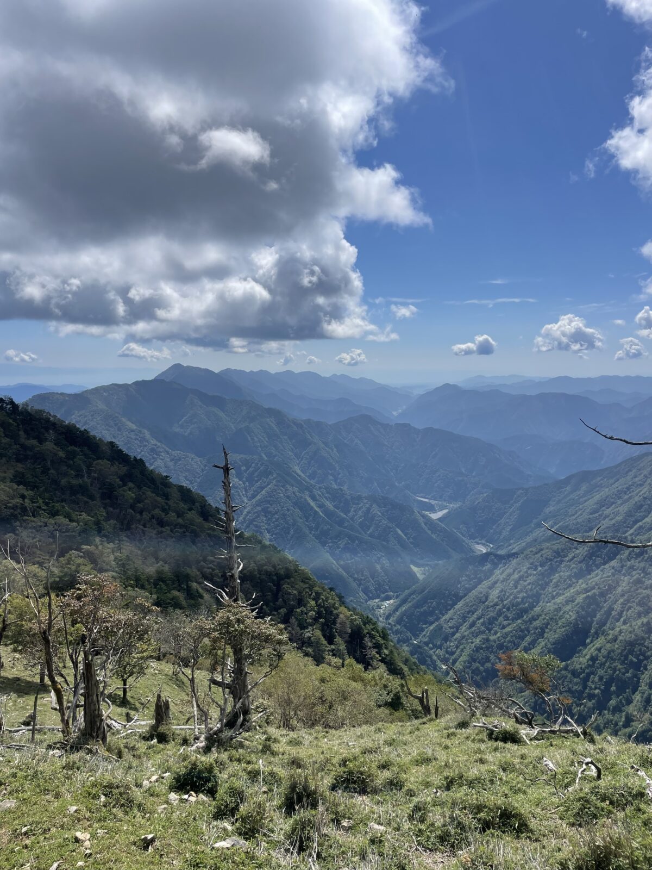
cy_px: 435
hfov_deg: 53.1
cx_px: 326
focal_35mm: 26
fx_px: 653
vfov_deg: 67.3
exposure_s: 1/6897
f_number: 1.6
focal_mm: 4.2
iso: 32
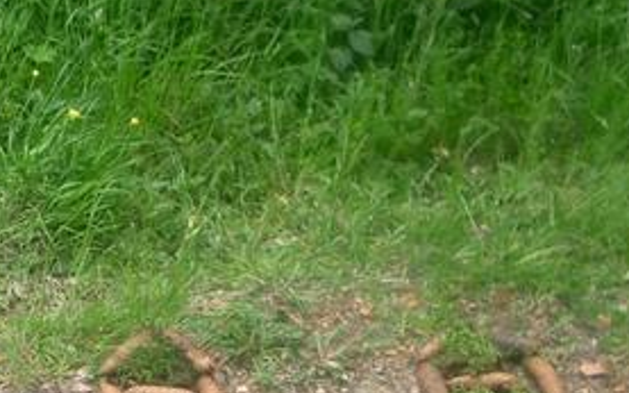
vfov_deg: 12.2
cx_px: -27
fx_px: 1834
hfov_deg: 18.8
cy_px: 218
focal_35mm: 107
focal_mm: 5.8
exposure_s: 1/200
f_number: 2.6
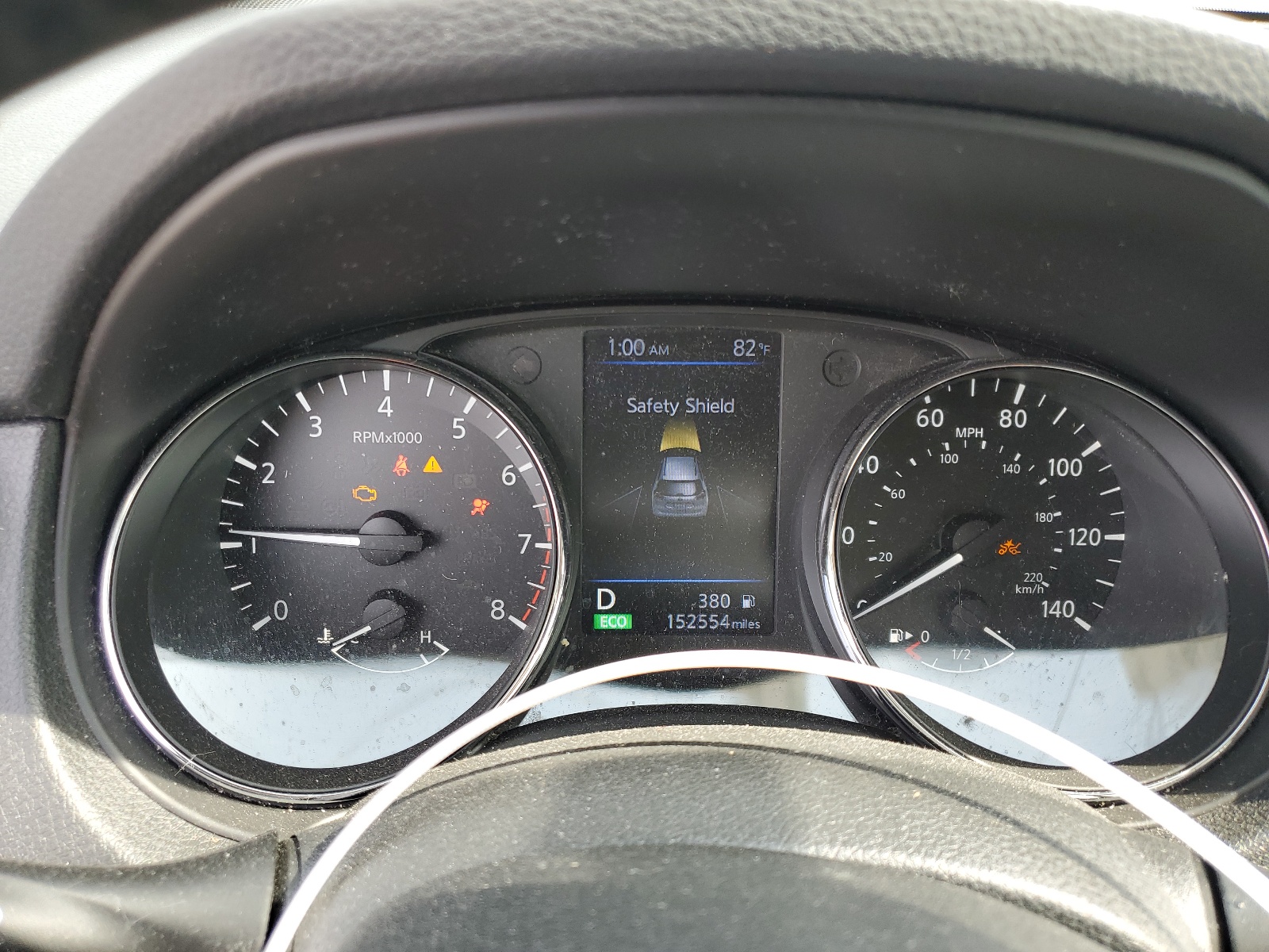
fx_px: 953
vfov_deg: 53.1
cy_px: 476
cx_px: 634
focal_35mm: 26
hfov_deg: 67.3
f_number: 1.5
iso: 50
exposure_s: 1/125
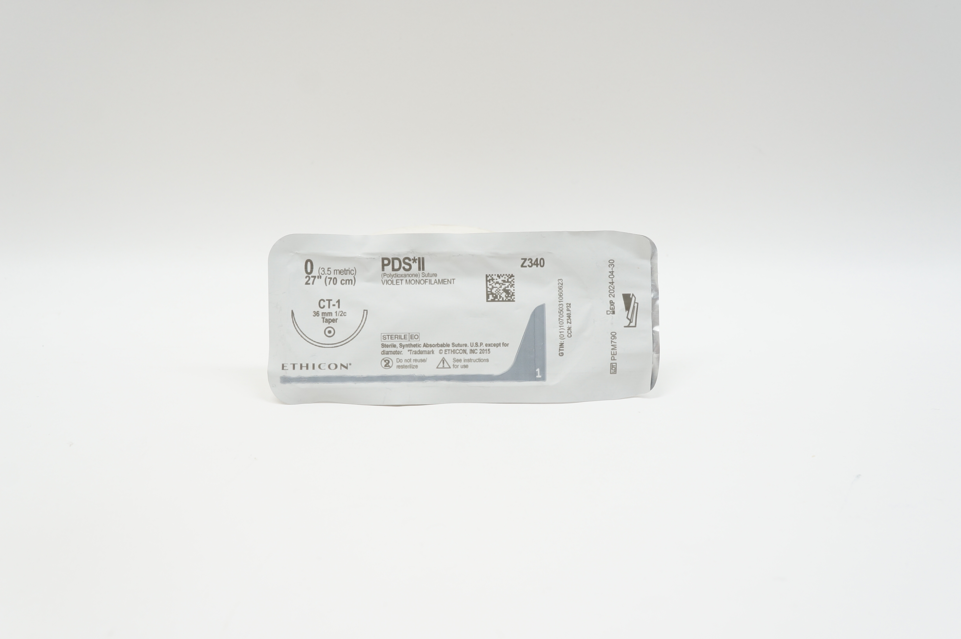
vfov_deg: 38.3
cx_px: 480
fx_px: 920
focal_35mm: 34
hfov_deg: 55.2
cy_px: 320
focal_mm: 23
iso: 400
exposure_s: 1/50
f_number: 6.3
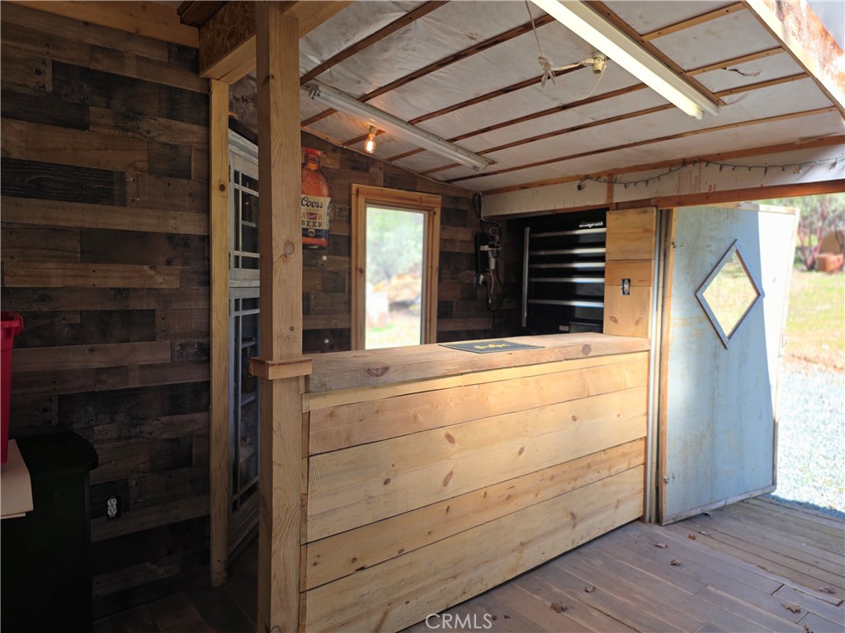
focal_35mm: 23
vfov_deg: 58.9
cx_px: 422
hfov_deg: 73.9
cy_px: 316
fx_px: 561
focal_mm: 6.25
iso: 16
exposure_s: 1/120
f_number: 1.7
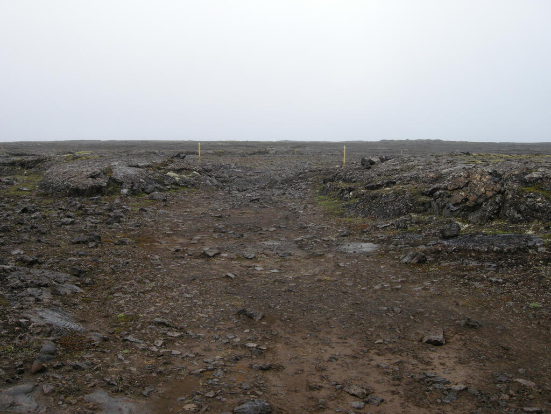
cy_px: 207
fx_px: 557
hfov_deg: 52.6
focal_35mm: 35
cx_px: 276
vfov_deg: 40.7
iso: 100
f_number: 4.8
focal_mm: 7.5
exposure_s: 1/204
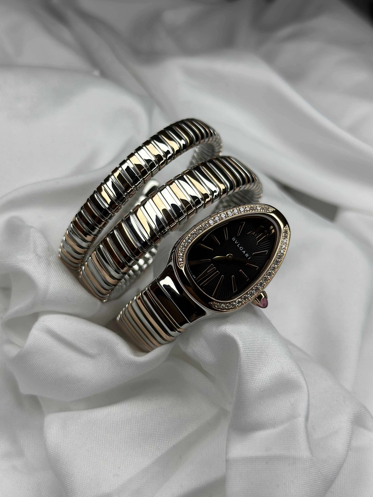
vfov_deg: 39.7
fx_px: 690
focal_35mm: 48
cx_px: 186
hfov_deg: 30.3
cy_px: 248
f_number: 1.78
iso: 80
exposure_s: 1/1305
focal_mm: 6.86
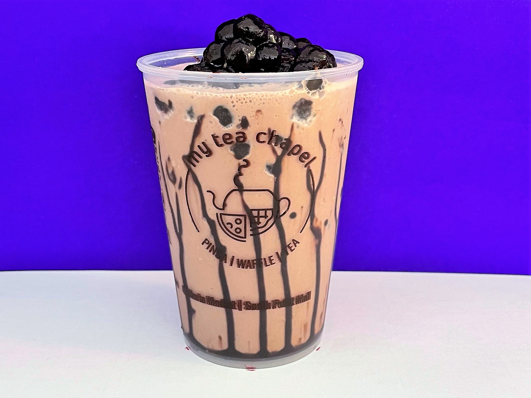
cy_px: 199
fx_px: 399
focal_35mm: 26
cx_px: 266
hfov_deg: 67.3
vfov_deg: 53.1
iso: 200
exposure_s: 1/50
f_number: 1.6
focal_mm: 4.2
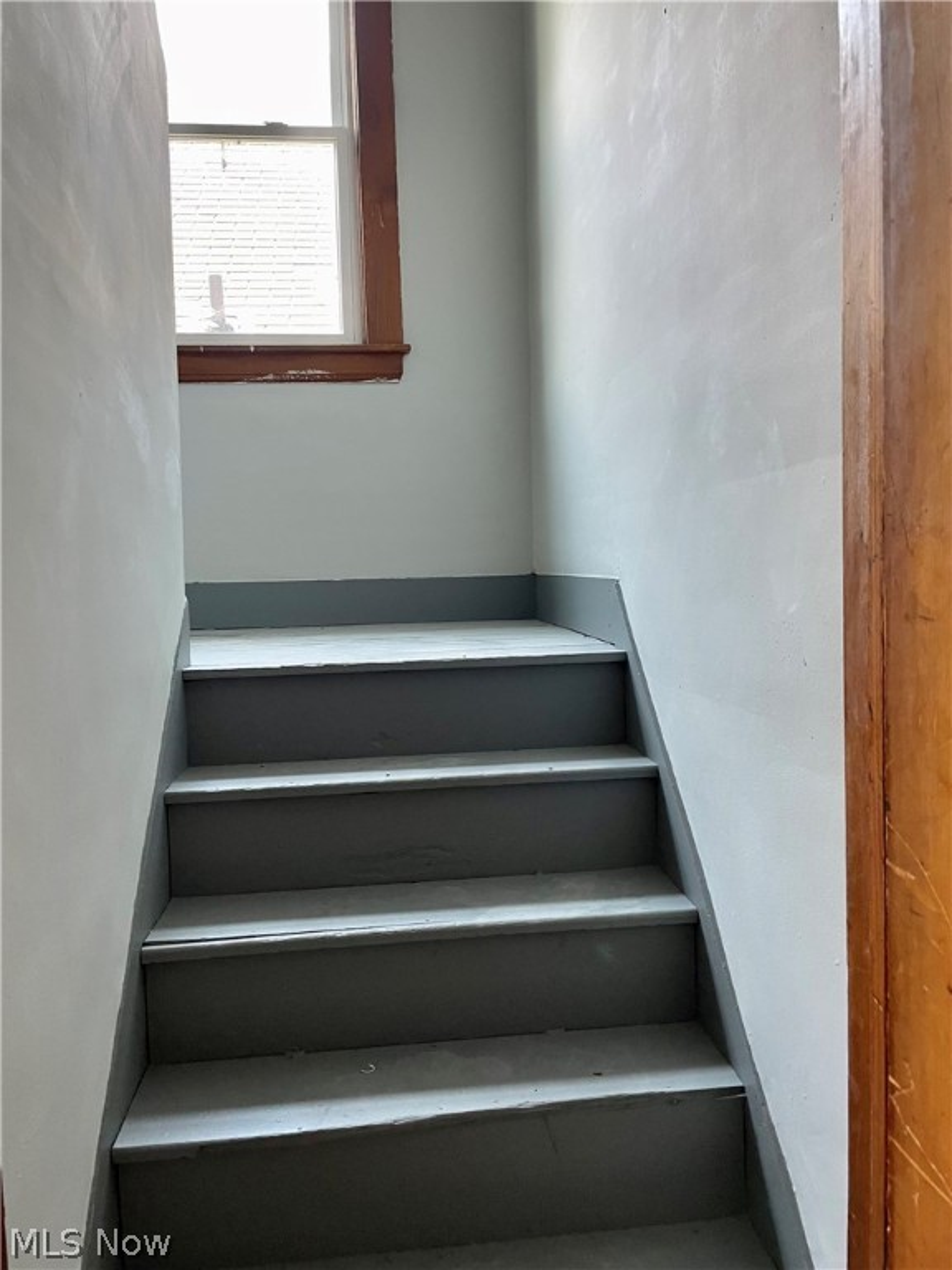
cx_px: 476
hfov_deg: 53.1
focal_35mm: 26
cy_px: 635
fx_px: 953
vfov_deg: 67.3
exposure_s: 1/83
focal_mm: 4.2
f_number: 1.6
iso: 125
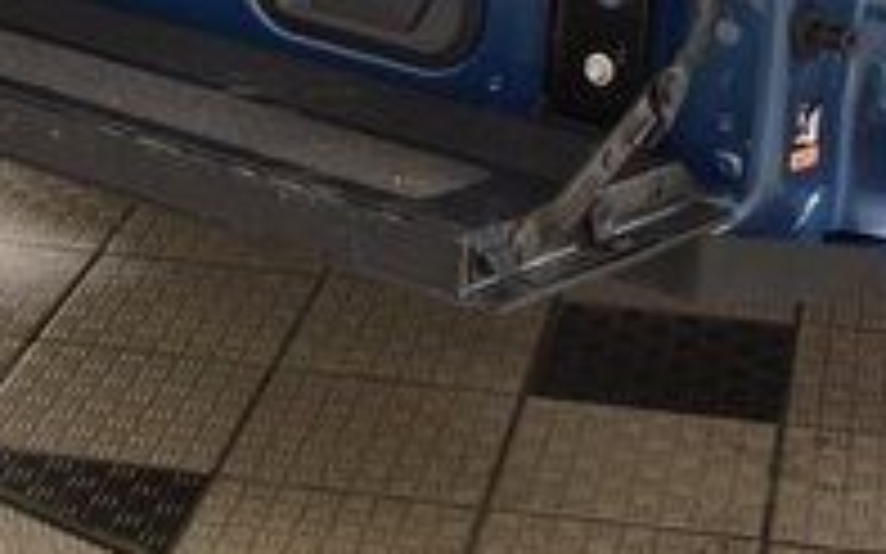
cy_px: -196
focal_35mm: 119
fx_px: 2873
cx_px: 238
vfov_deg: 10.7
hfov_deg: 17.4
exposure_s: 1/60
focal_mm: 24
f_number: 3.5
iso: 1600
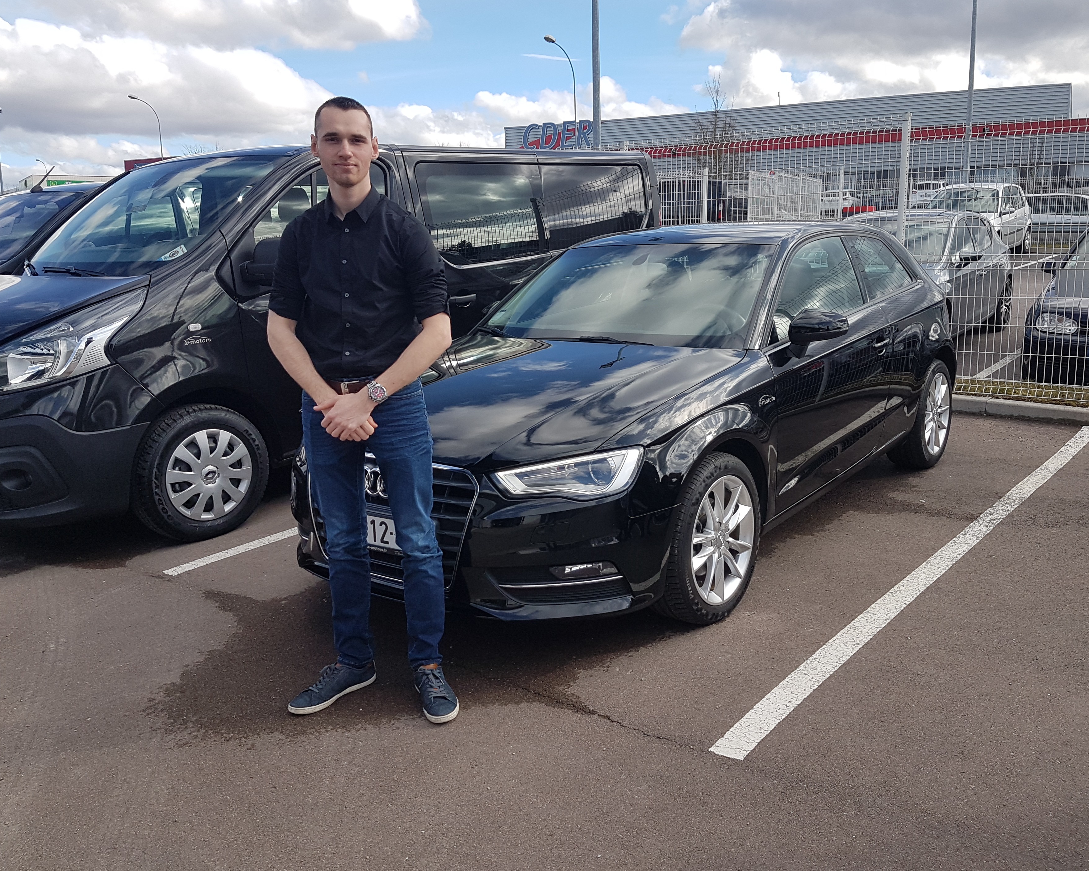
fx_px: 935
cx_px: 608
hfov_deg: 60.3
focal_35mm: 29
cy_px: 409
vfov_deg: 50.0
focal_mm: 4.2
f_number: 1.7
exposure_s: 1/1316
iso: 40
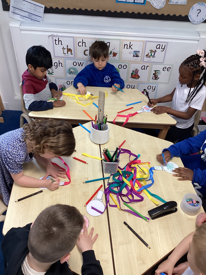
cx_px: 103
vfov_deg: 58.4
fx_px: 246
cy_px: 138
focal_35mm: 31
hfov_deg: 45.4
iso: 125
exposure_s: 1/50
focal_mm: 3.3
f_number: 2.4
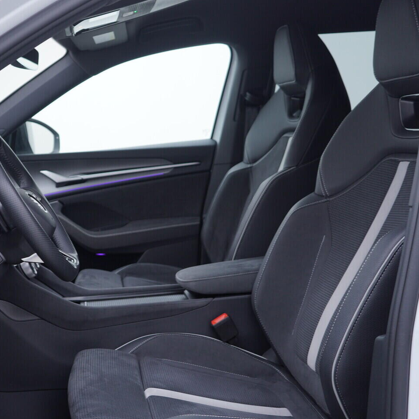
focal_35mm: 46
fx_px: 630
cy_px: 210
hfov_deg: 36.0
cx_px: 108
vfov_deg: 36.8
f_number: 3.2
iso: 125
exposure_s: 1/50
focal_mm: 24
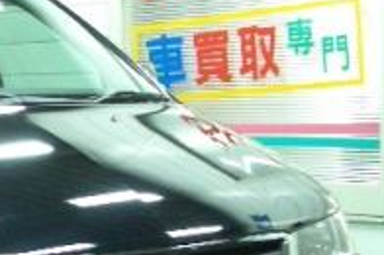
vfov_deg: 12.4
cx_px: -59
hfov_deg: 18.0
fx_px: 1161
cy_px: 221
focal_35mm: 109
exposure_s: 1/10
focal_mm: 6.8
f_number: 2.8
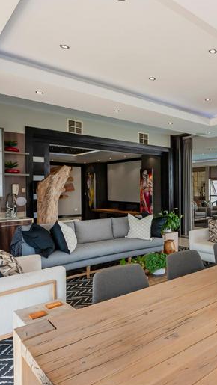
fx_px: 266
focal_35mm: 26
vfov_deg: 71.9
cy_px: 197
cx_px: 221
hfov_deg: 38.9
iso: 400
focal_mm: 16
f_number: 7.1
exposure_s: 1/125
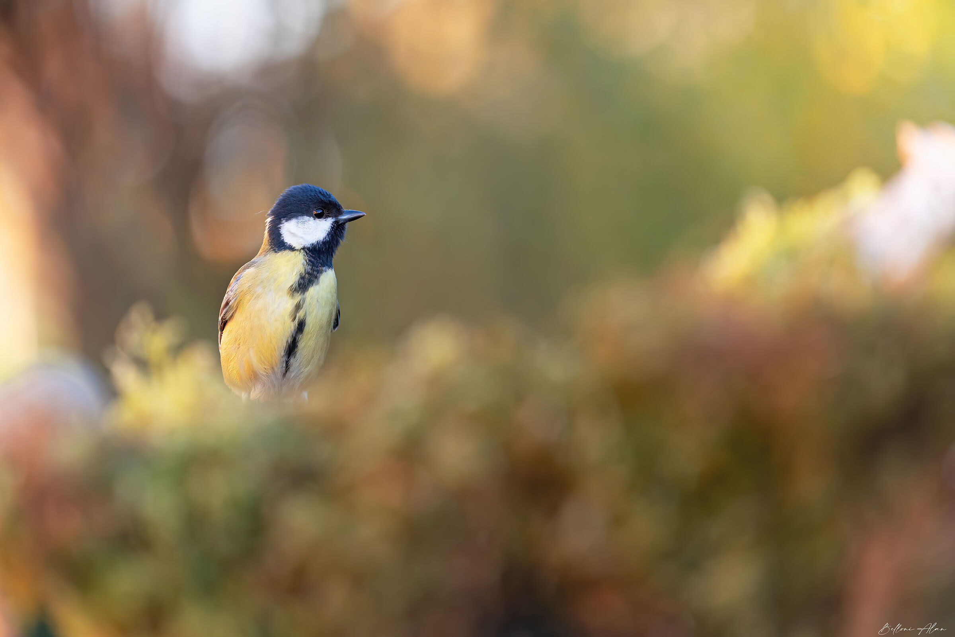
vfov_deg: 6.9
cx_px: 478
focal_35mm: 200
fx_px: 5307
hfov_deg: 10.3
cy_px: 318
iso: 1000
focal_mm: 200
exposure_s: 1/320
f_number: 5
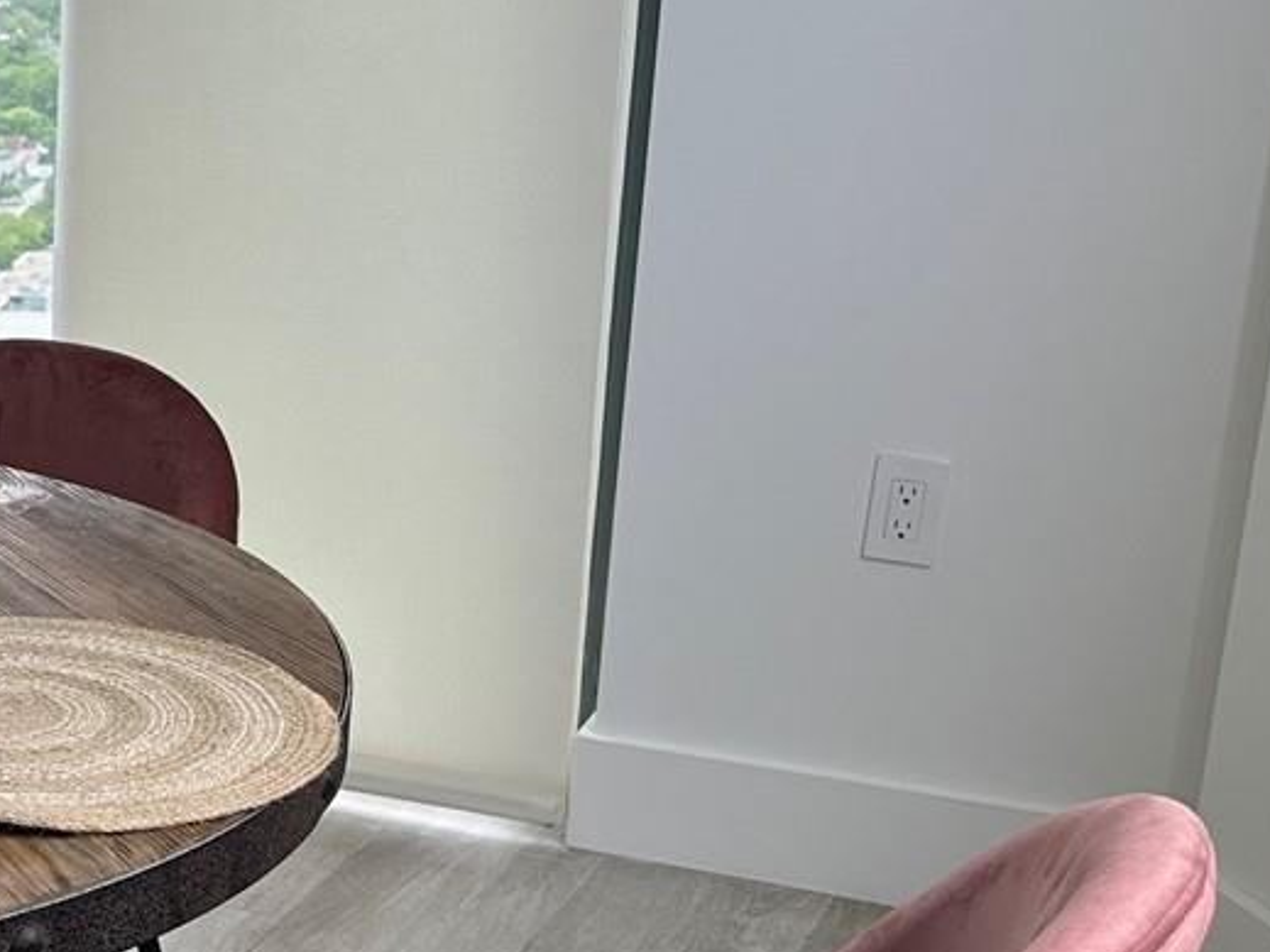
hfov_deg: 22.5
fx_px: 2714
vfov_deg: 19.8
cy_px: 636
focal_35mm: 74
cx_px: -538
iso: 80
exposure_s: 1/296
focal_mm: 6.86
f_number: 1.78
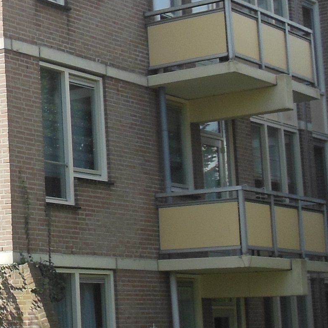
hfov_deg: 15.6
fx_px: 1104
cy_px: 147
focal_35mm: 103
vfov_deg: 16.9
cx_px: -155
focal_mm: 4.5
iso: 125
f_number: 3.2
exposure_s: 1/800
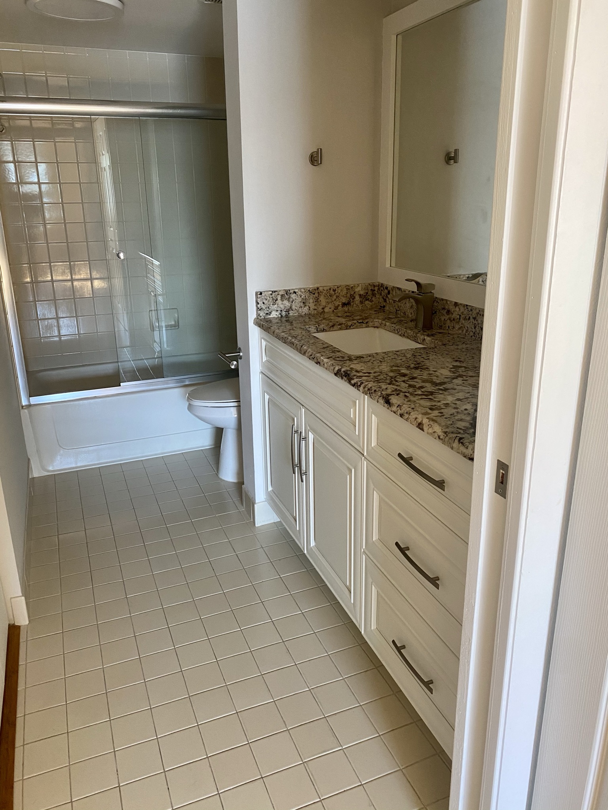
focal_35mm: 26
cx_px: 304
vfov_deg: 67.3
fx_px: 609
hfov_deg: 53.1
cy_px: 405
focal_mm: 4.25
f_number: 1.8
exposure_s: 1/60
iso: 125
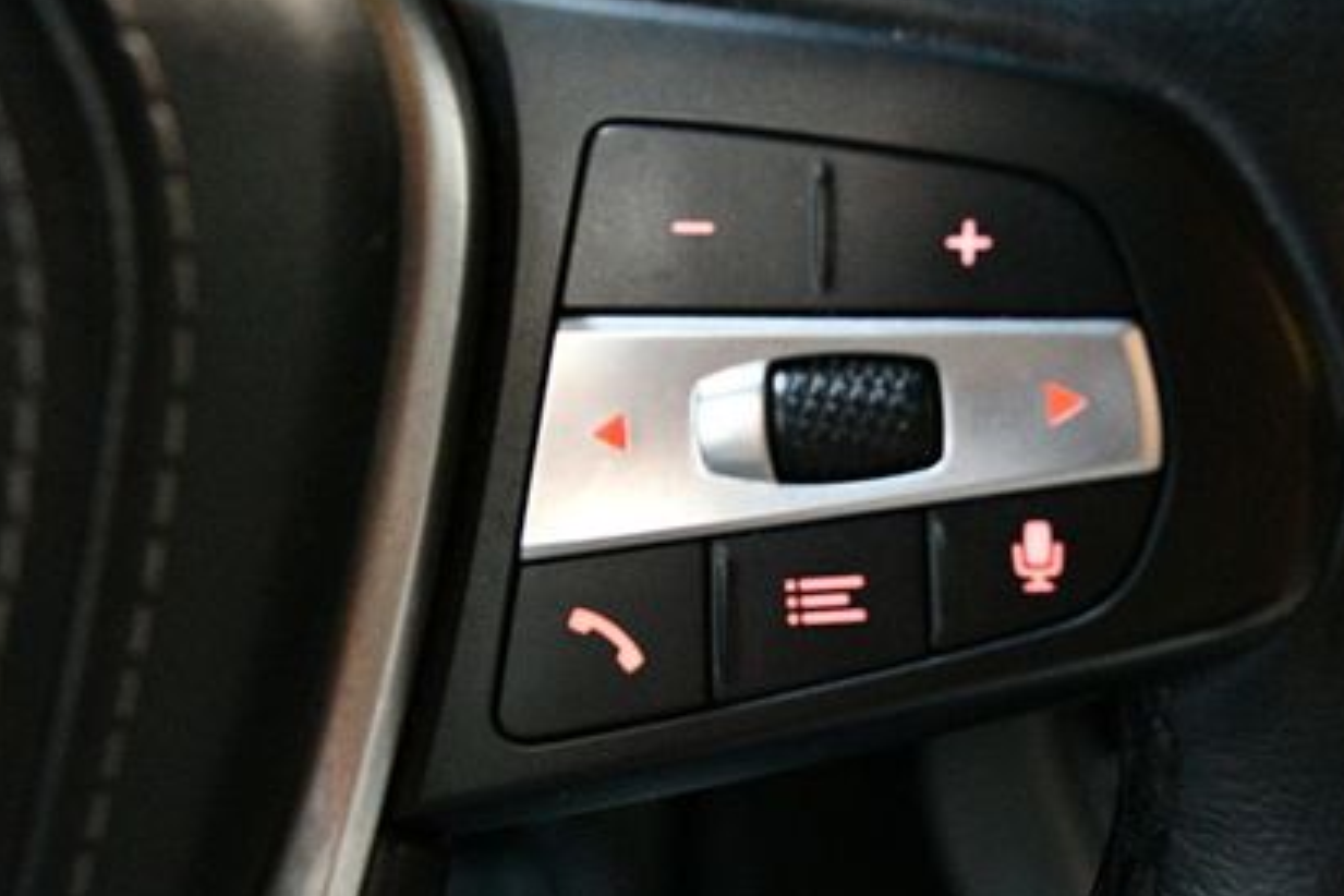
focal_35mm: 42
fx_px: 1568
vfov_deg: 31.9
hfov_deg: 46.3
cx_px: 765
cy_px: 461
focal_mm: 18
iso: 7200
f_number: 3.5
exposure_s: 1/60
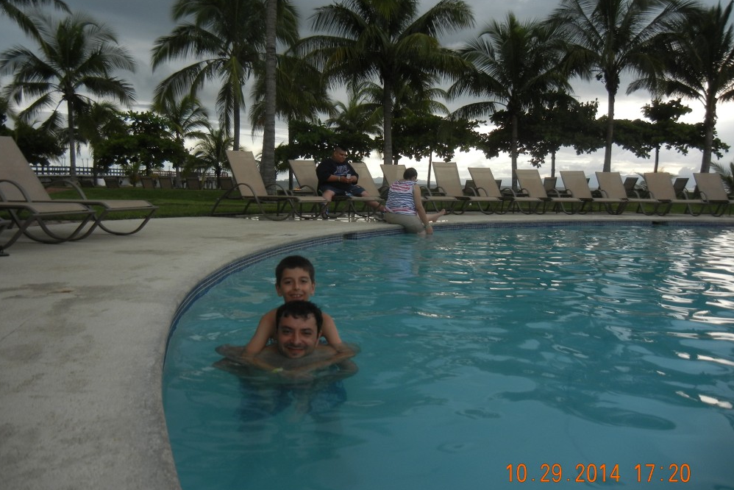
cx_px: 360
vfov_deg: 41.1
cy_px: 249
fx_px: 653
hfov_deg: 58.7
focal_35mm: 32
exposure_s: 1/622
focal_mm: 5.4
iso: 160
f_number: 3.5
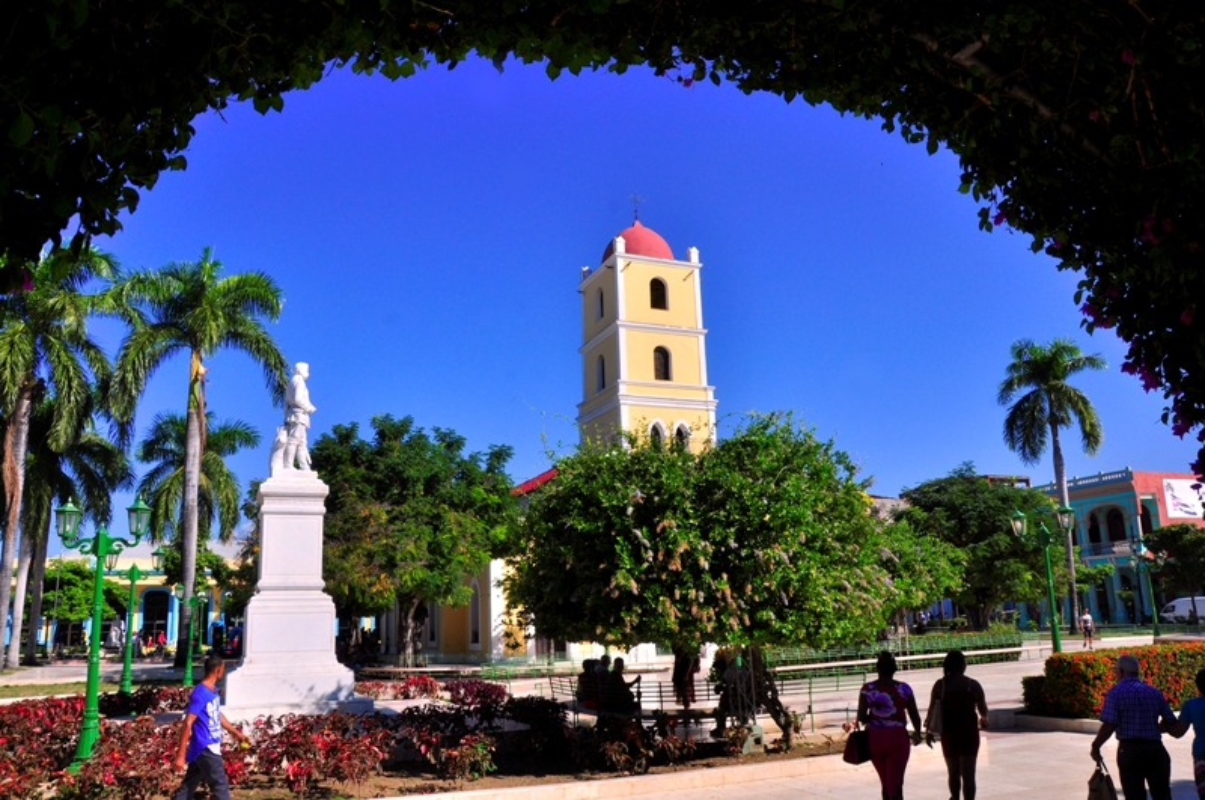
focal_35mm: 27
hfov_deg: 67.5
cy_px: 400
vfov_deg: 47.8
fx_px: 902
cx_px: 602
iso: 200
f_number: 10
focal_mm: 18
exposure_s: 1/400
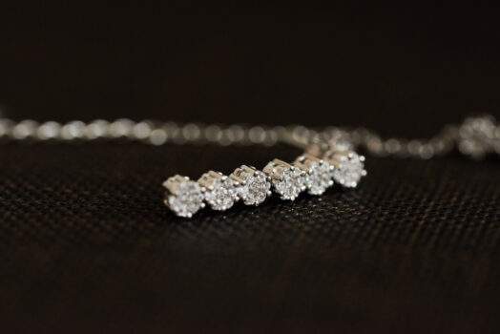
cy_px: 167
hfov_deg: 19.4
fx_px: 1459
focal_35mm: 105
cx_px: 250
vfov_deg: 13.1
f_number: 7.1
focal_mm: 105
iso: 1250
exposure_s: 1/250
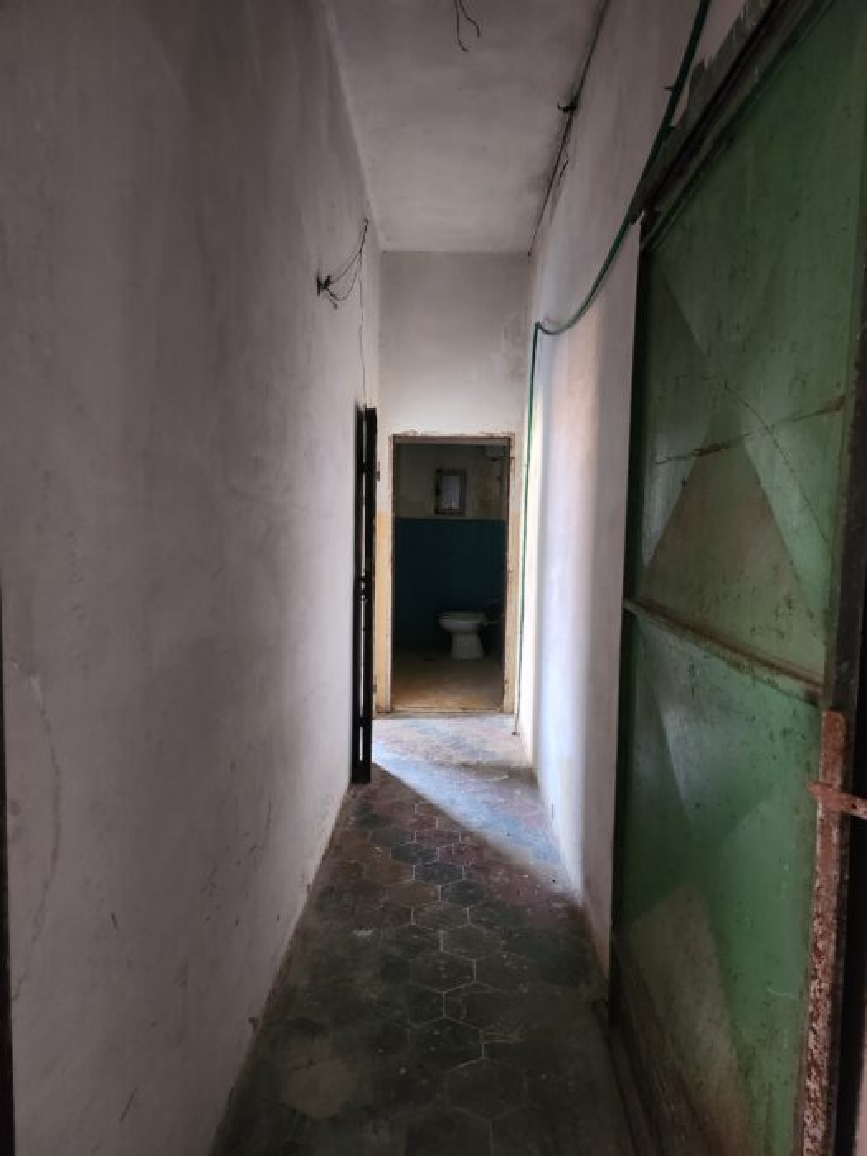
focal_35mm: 24
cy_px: 578
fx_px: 801
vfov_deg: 71.6
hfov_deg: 56.8
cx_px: 434
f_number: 1.8
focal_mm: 5
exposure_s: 1/25
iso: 640
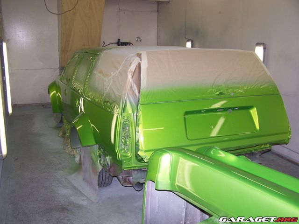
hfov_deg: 49.0
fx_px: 328
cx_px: 150
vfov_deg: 37.7
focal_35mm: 38
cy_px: 112
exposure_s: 1/60
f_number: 2.8
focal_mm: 6.3
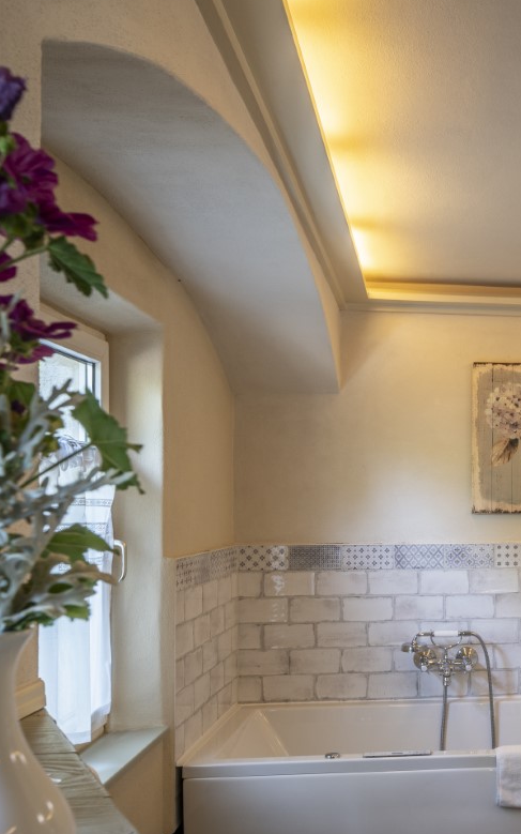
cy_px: 494
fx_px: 818
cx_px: 547
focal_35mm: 36
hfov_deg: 32.0
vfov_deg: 53.7
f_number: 9
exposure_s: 1/2
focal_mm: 17
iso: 100
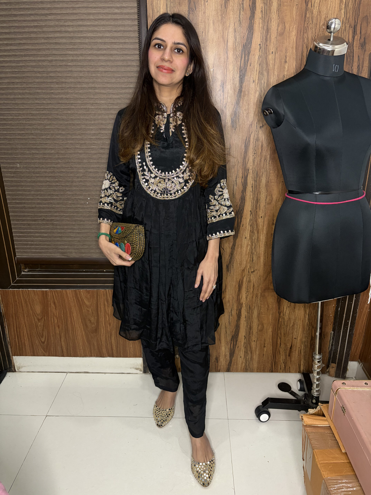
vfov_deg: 67.3
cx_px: 186
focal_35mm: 26
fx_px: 372
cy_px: 248
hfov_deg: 53.1
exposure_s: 1/50
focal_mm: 5.96
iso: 200
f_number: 1.6
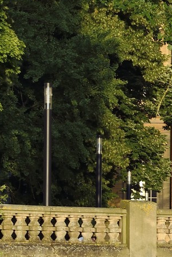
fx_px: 1274
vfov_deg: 11.5
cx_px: 399
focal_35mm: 178
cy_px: 172
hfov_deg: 7.3
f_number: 9
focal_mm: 52
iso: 200
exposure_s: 1/200
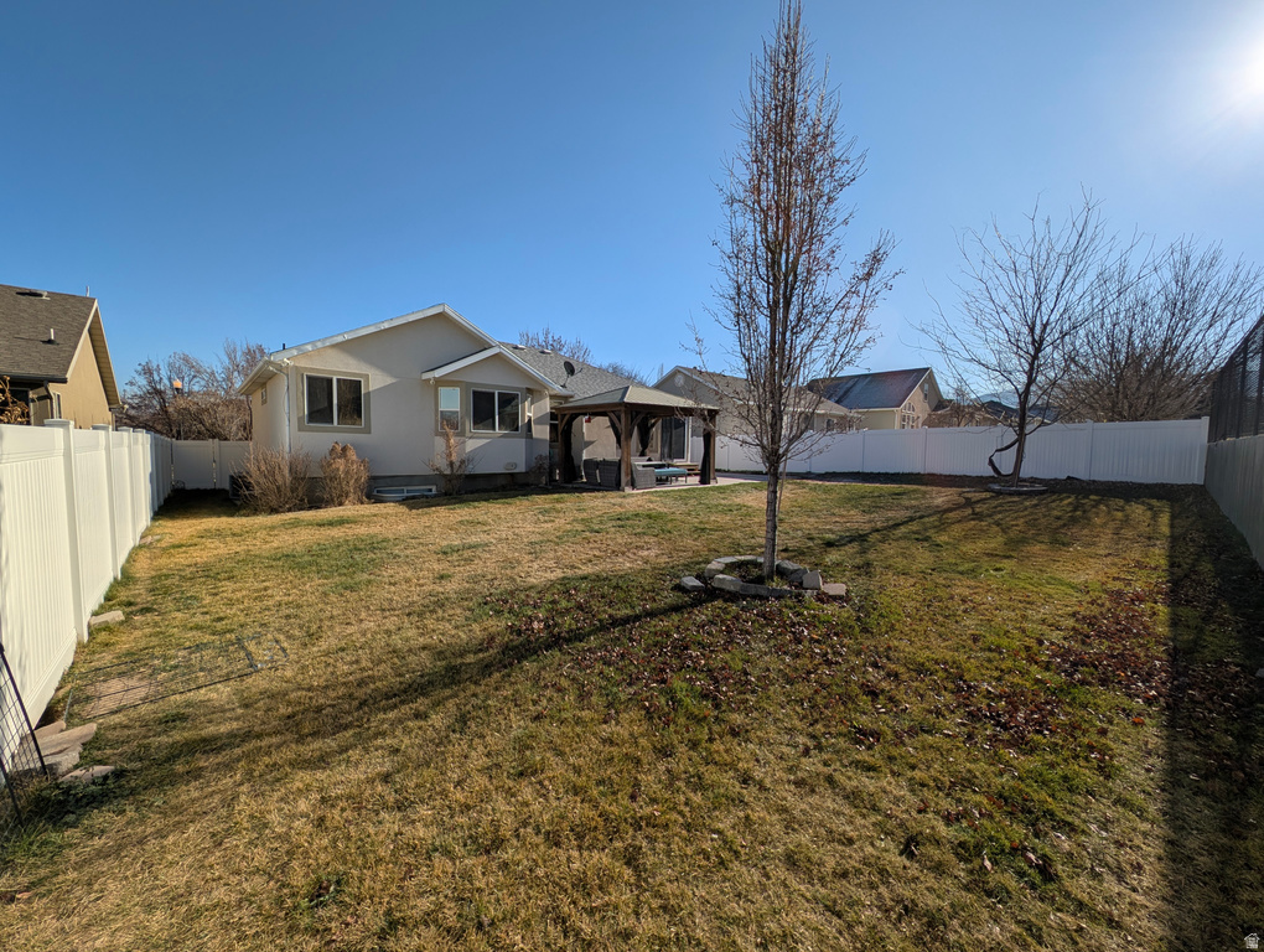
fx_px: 439
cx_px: 632
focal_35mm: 12
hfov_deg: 110.5
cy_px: 476
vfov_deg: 94.6
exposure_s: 1/3460
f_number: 1.95
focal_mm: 2.23
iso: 36
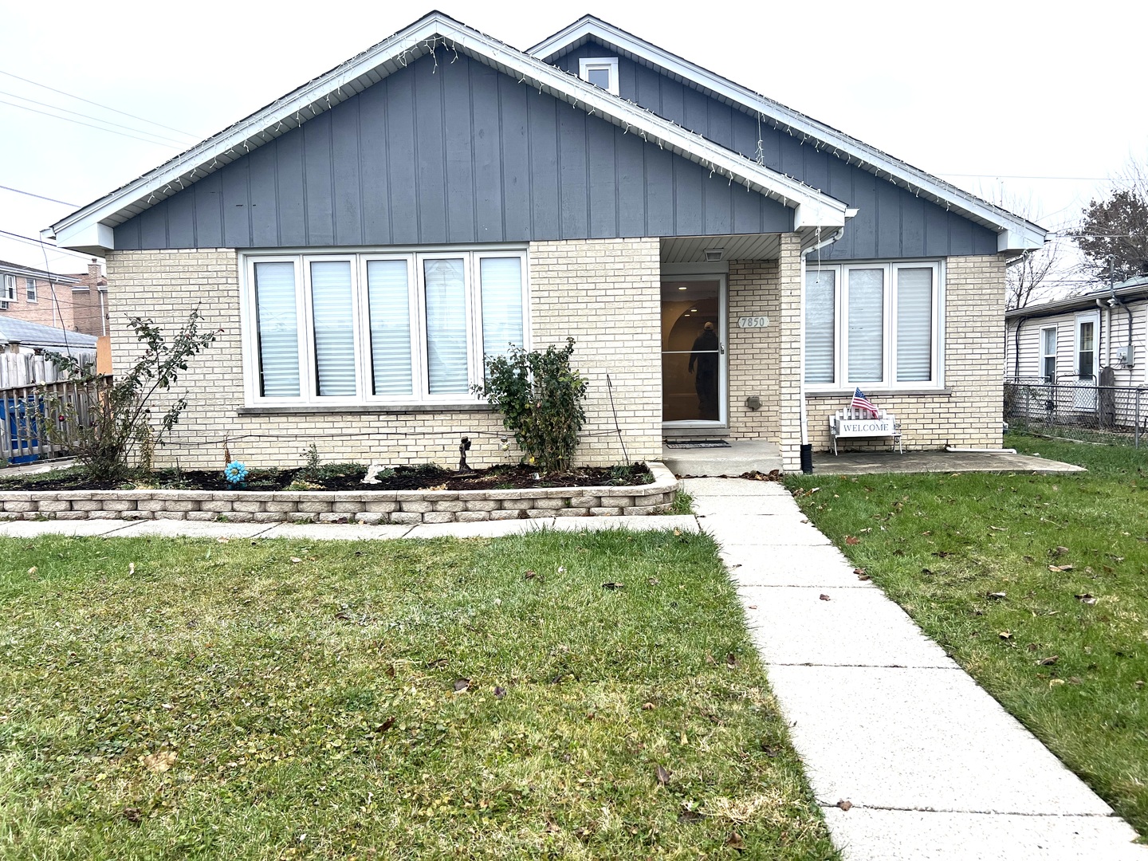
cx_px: 574
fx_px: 862
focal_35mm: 26
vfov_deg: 53.1
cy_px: 430
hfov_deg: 67.3
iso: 64
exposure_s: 1/121
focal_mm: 5.7
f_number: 1.5
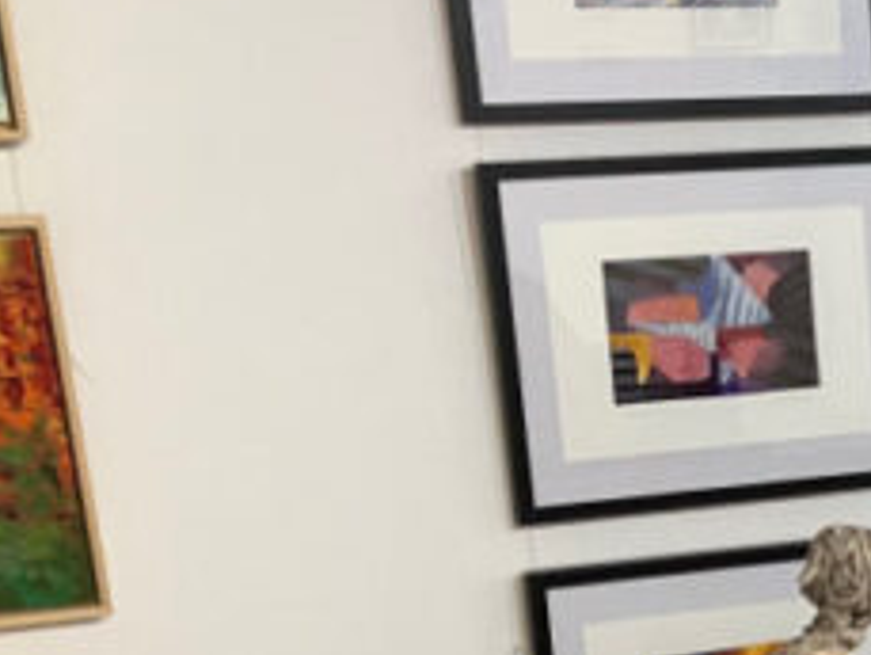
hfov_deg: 18.5
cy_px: 804
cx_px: 1305
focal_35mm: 94
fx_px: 2366
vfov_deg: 15.1
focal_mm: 4
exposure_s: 1/50
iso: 200
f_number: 1.8
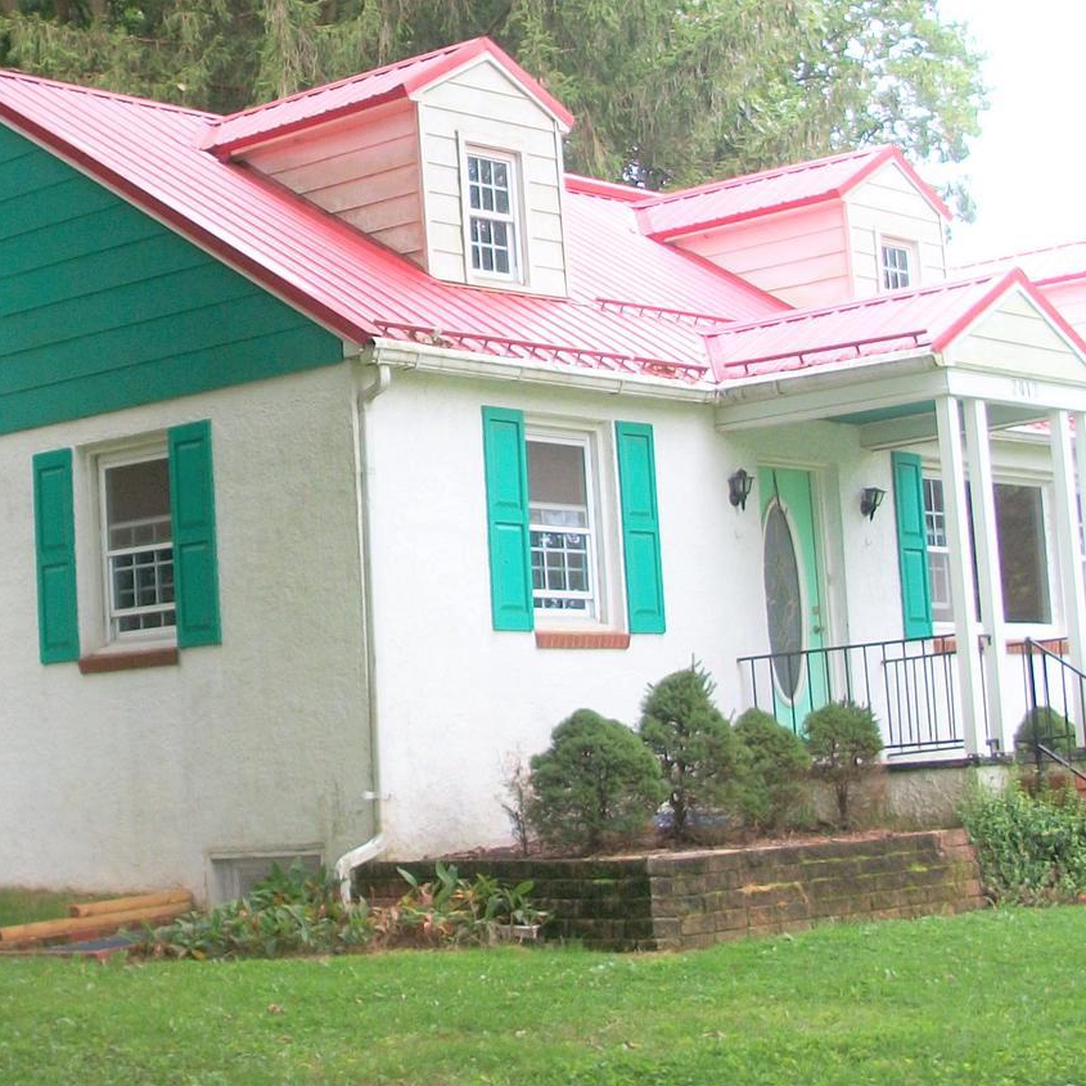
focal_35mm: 75
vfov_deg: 23.0
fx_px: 2662
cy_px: 379
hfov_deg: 22.8
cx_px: 263
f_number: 3.1
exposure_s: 1/60
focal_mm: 6.3
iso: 80
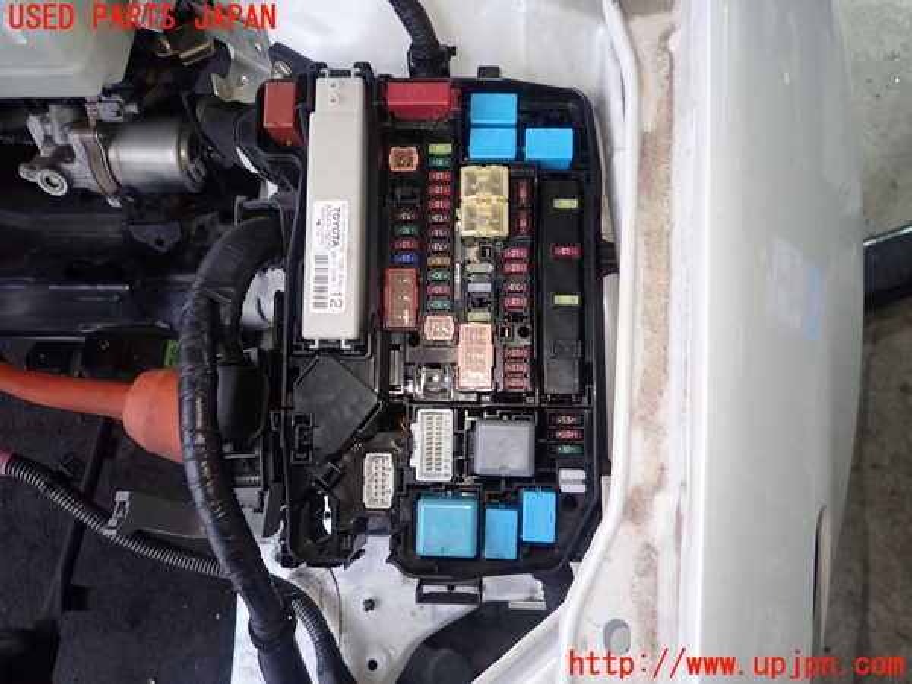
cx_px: 456
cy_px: 342
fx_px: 659
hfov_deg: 69.4
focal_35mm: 25
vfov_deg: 54.9
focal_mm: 4.5
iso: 320
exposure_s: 1/30
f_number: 2
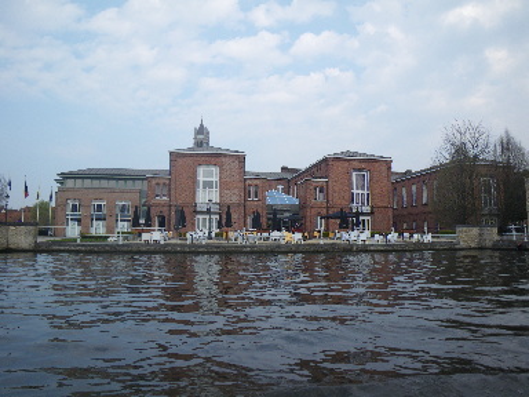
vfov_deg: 49.7
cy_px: 198
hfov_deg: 63.4
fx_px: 428
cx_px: 264
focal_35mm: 28
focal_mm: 5
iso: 50
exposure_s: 1/200
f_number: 4.2
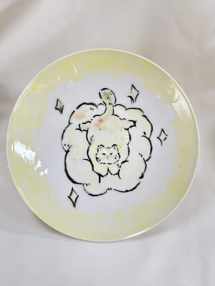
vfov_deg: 65.3
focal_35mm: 27
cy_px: 144
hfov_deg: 51.3
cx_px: 106
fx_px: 224
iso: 125
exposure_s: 1/50
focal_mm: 5.96
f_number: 1.6
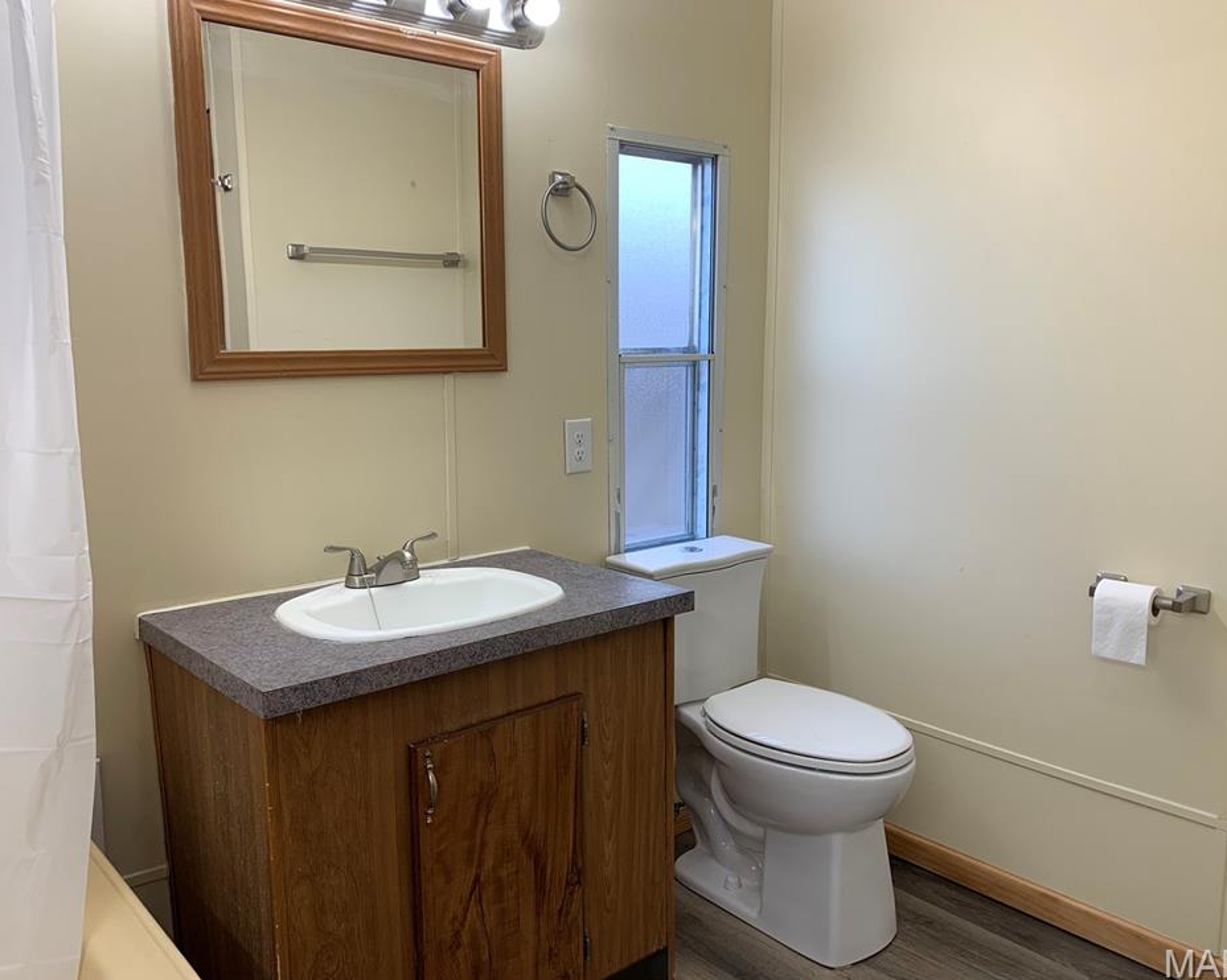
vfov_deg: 51.5
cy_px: 485
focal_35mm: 28
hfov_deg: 62.2
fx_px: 1017
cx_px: 620
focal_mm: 4.25
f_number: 1.8
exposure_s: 1/120
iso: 40
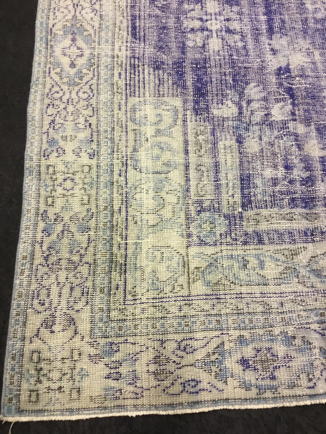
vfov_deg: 58.4
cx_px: 163
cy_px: 217
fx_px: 389
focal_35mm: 31
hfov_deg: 45.4
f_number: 2.4
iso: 50
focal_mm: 3.3
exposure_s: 1/30
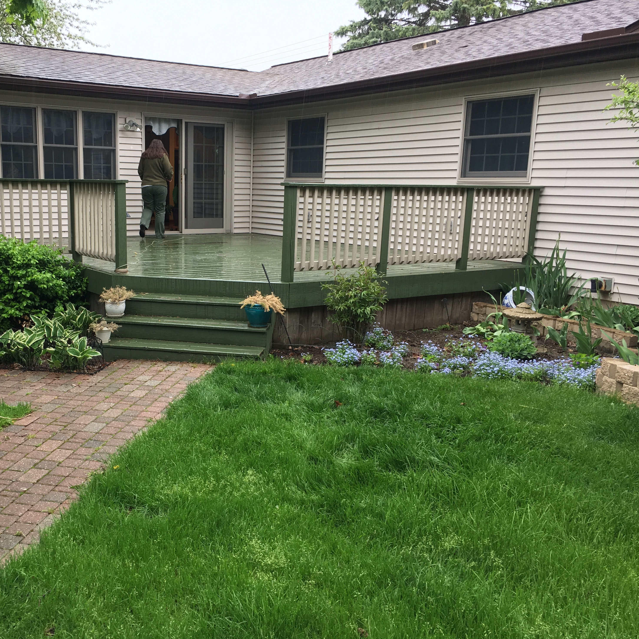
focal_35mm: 35
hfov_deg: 46.6
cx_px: 226
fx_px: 731
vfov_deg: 47.2
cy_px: 325
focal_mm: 4.15
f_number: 2.2
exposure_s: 1/60
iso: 32
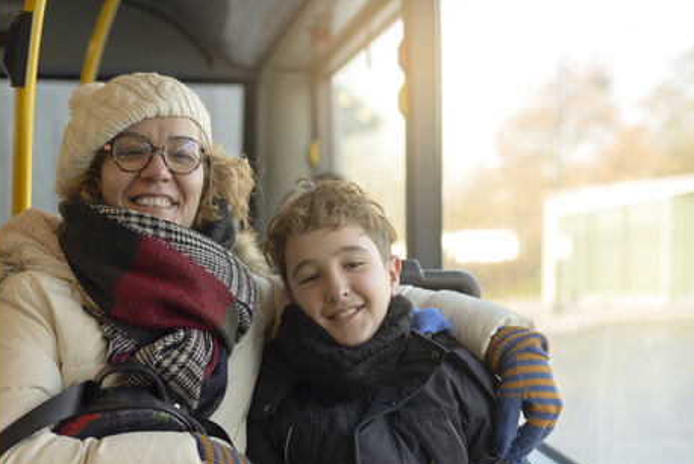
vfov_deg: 21.9
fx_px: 1196
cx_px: 268
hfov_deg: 32.2
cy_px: 274
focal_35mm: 62
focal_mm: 50
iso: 100
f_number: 2.8
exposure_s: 1/125
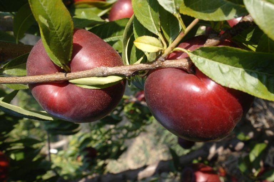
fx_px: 228
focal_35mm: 30
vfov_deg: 43.6
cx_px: 137
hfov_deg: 62.0
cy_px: 91
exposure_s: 1/60
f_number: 7.1
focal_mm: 20
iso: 100
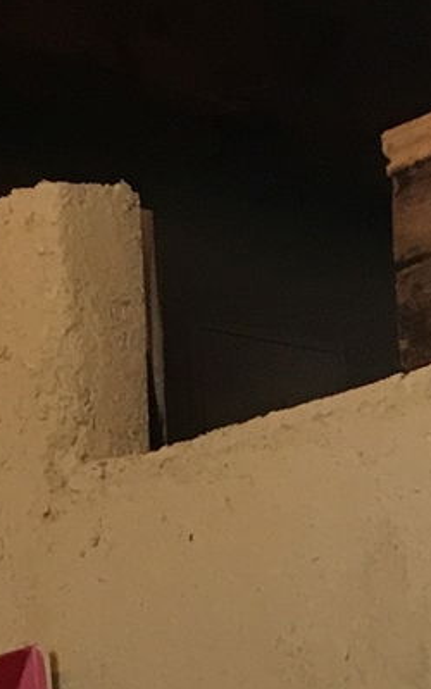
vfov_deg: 11.0
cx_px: 167
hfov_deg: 8.0
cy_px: 1580
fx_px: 3082
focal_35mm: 164
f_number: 2.2
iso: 50
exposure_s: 1/33
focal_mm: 4.15
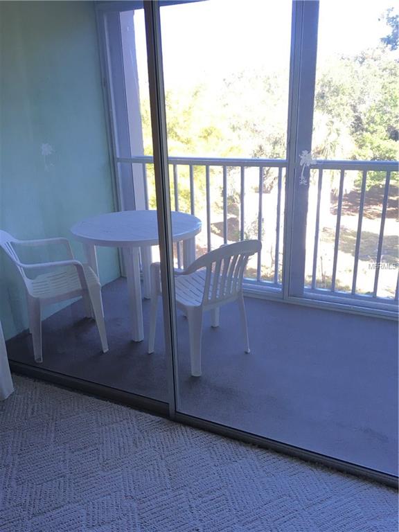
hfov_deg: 48.2
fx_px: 446
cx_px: 200
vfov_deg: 61.7
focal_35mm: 29
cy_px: 266
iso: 25
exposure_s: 1/30
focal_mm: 4.15
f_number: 2.2
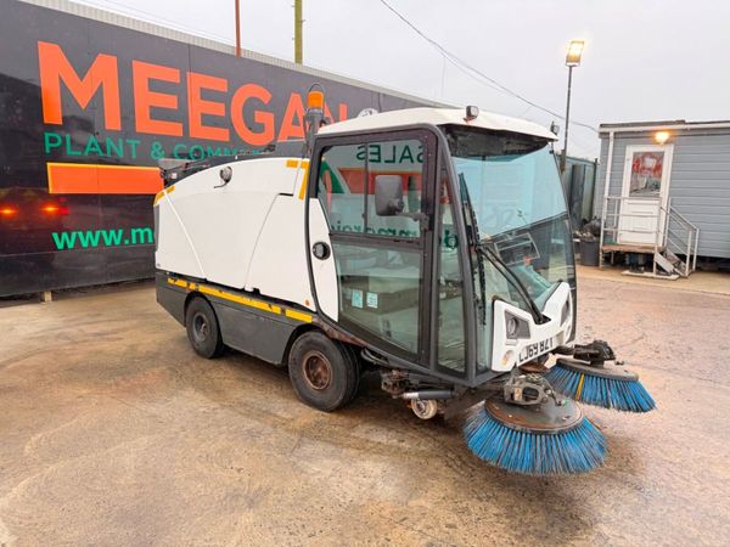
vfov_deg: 56.8
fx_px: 506
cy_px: 274
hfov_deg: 71.6
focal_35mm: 24
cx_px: 365
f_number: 1.78
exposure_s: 1/151
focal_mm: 6.76
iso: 100
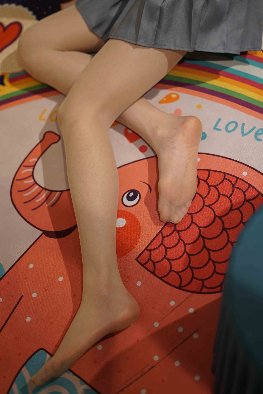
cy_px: 170
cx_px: 110
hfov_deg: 22.3
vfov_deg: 32.8
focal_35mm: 61
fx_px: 668
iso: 200
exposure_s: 1/250
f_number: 1.8
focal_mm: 50
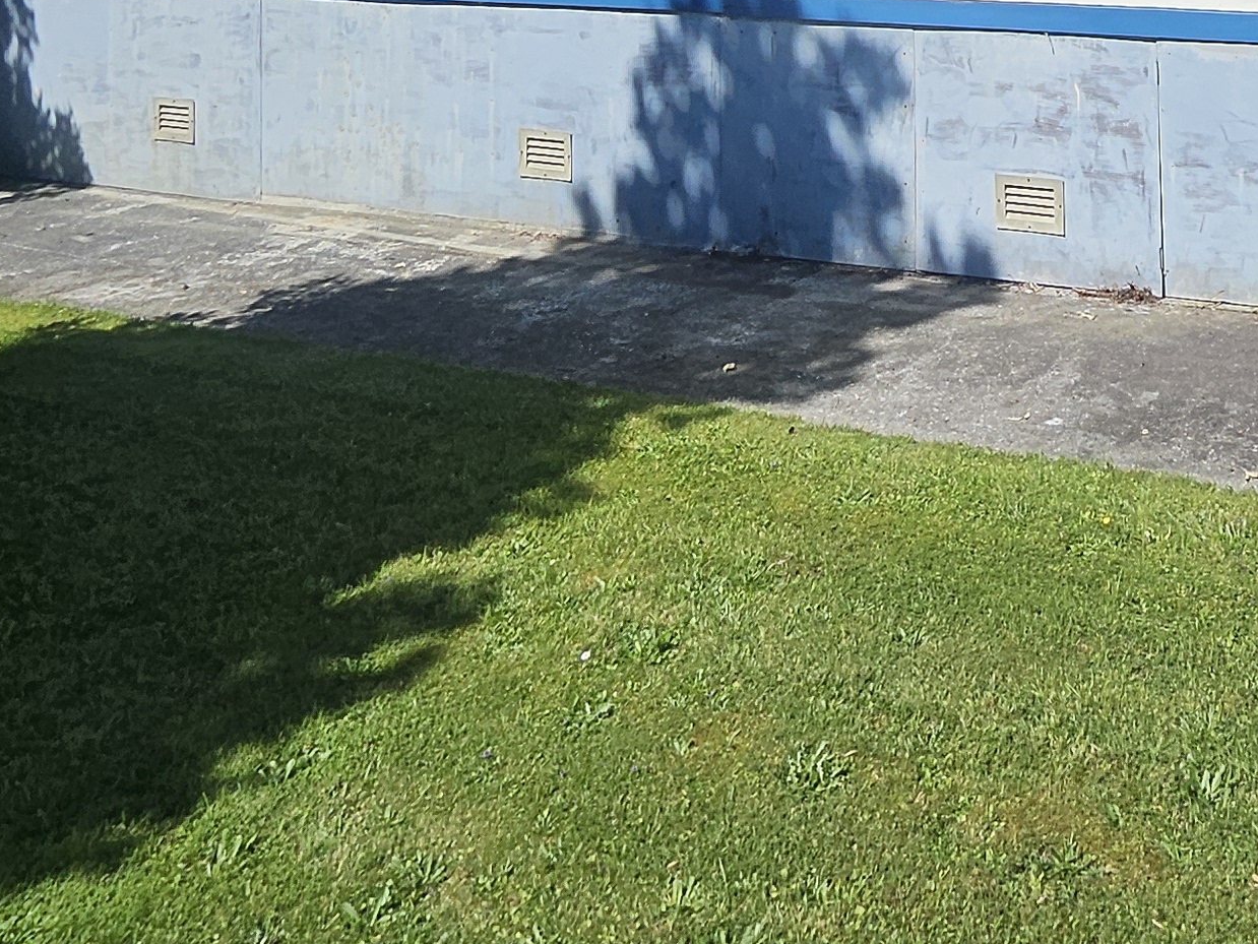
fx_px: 1527
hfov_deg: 41.7
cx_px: 1097
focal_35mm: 42
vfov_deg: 28.3
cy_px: -278
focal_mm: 1.7
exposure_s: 1/2180
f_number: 2.2
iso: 32
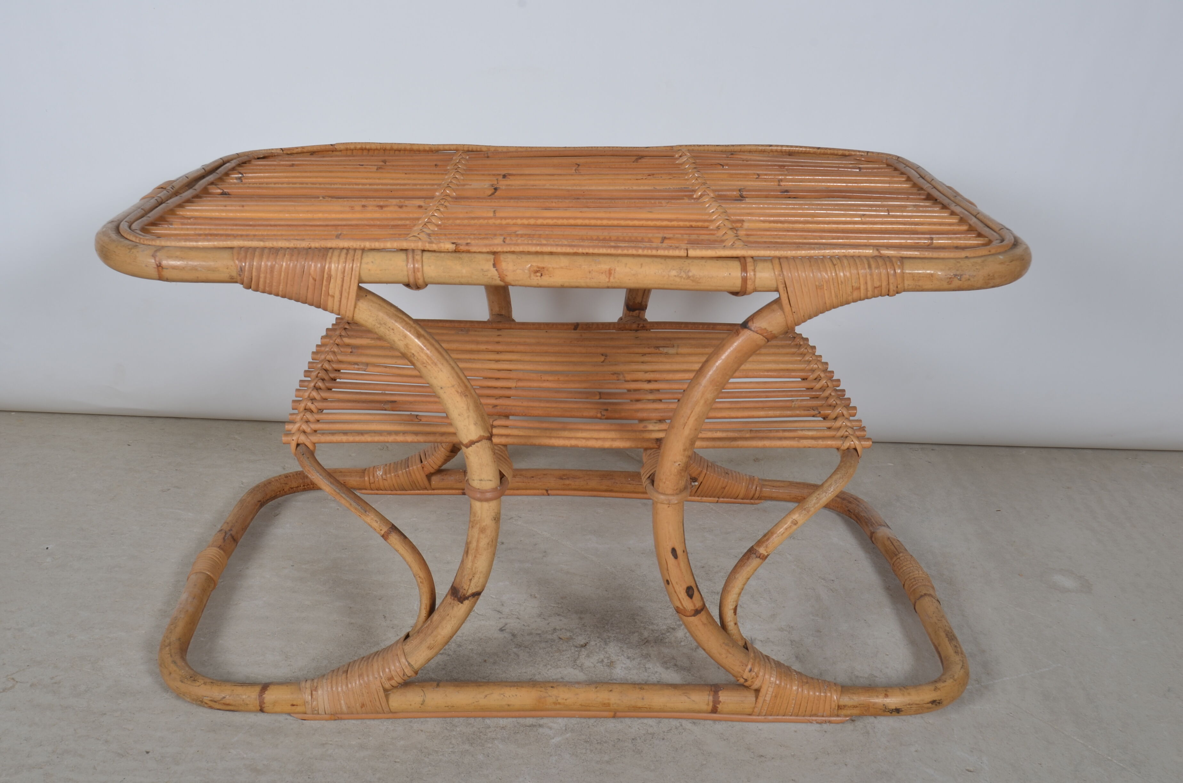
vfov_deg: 36.7
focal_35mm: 36
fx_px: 1181
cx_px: 592
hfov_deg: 53.2
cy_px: 392
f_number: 14
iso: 100
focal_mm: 24
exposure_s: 1/125
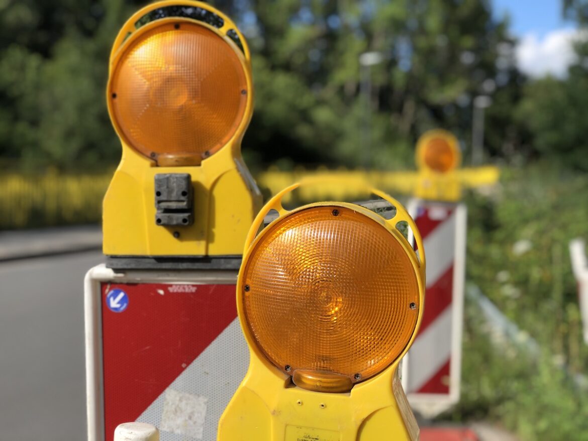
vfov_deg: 25.7
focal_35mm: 57
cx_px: 294
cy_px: 220
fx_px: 968
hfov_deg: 33.8
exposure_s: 1/600
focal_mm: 6.6
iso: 20
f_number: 2.8
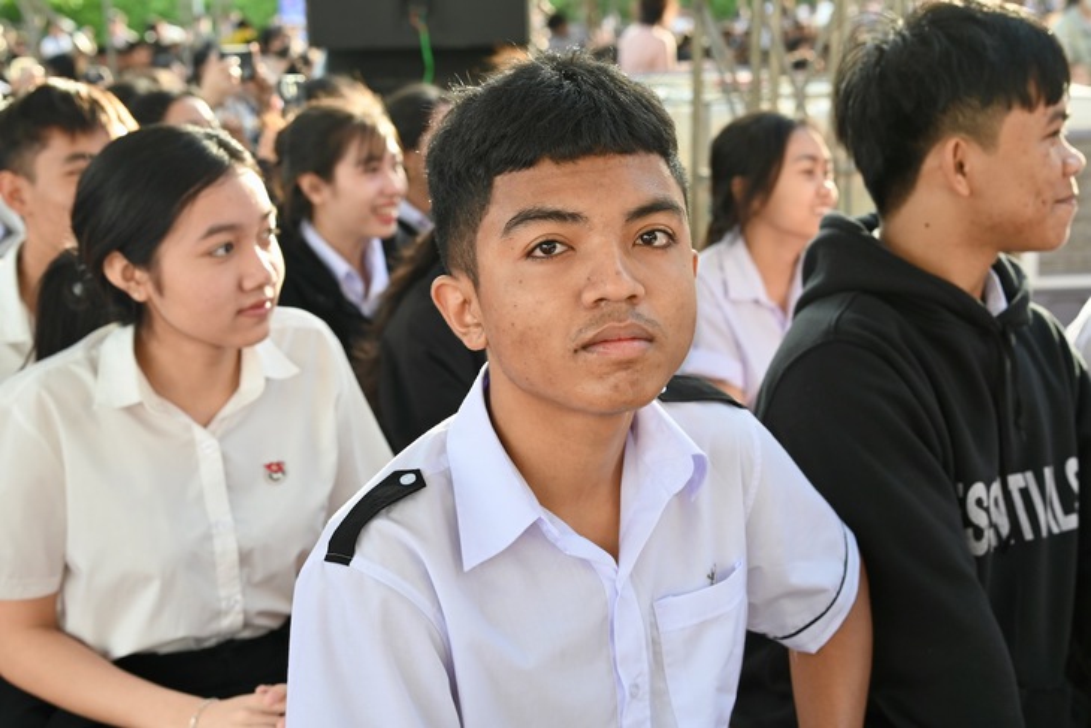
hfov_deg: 37.8
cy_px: 364
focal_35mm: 52
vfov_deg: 25.8
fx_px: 1591
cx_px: 546
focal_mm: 35
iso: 400
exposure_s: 1/250
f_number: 4
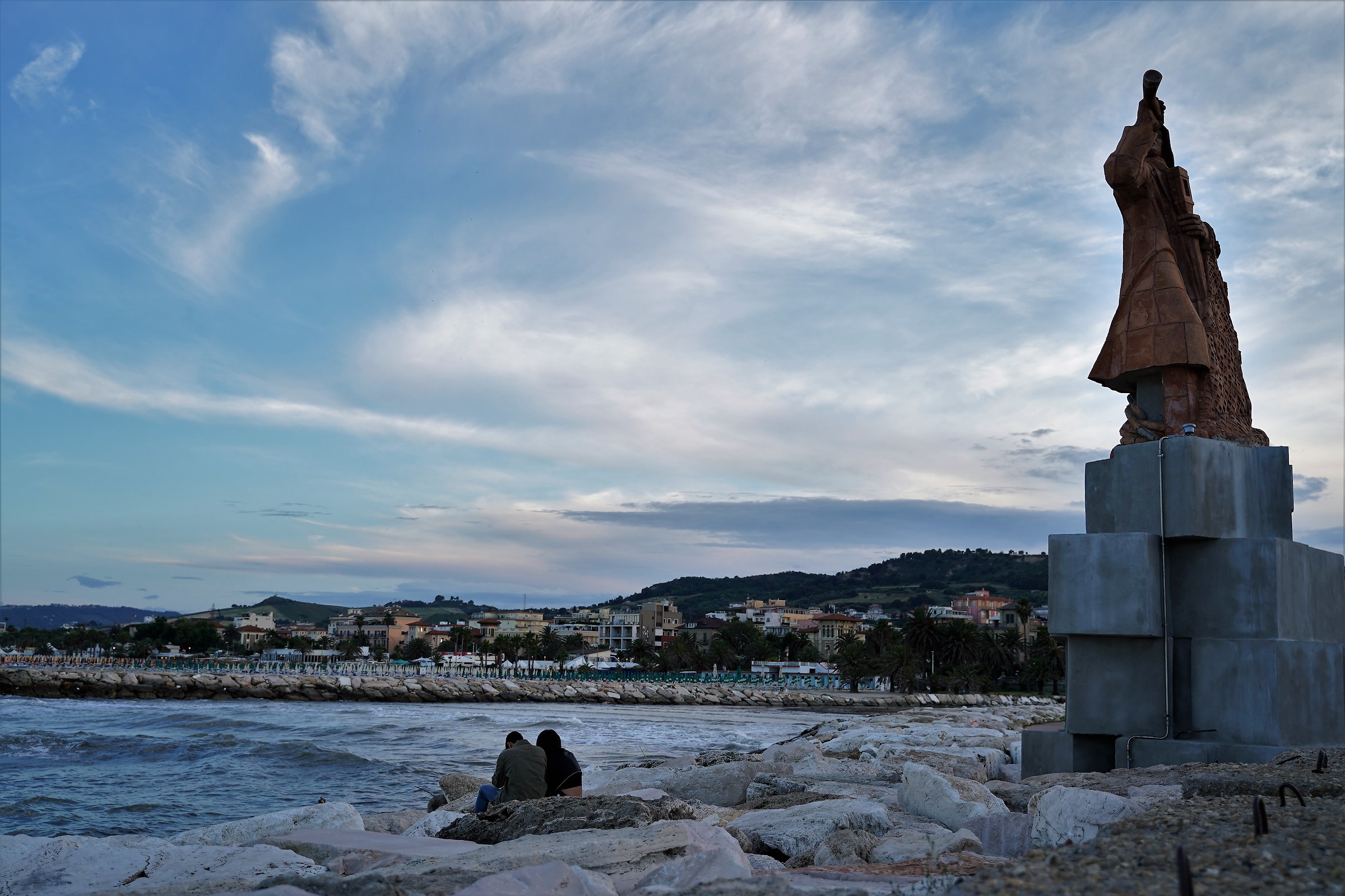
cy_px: 448
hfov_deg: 50.7
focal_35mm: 38
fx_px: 1420
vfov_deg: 35.1
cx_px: 672
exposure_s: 1/500
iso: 160
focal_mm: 38
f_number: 2.8
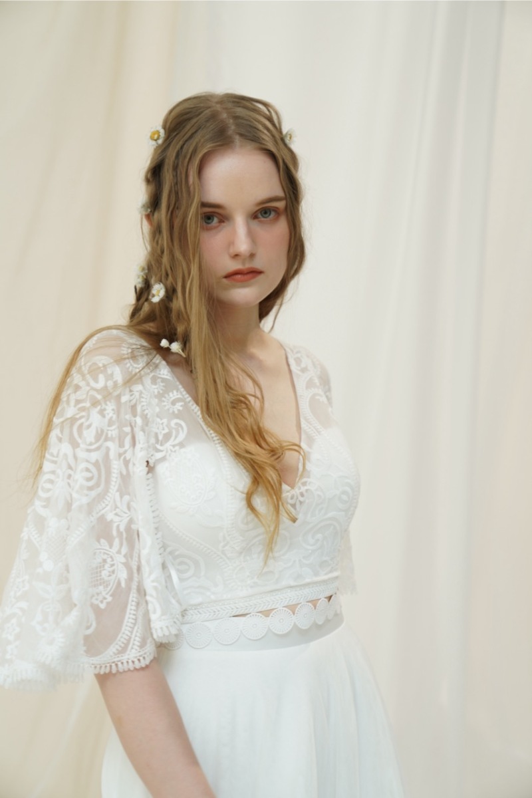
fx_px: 1441
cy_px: 399
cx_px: 266
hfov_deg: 20.9
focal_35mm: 65
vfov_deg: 31.0
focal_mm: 65
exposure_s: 1/250
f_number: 4
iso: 400
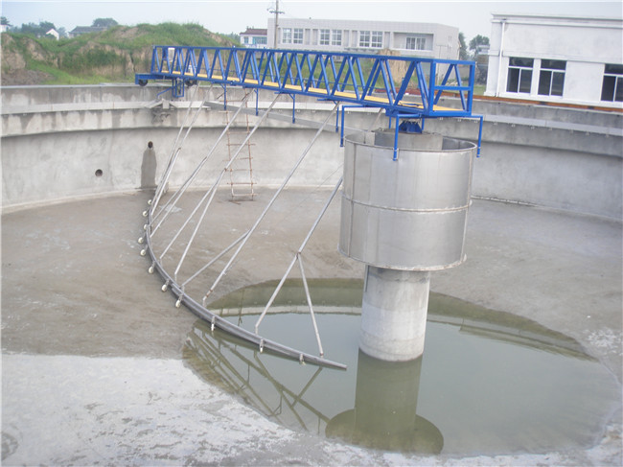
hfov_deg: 49.0
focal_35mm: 38
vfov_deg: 37.7
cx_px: 312
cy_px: 234
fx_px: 684
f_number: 3.5
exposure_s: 1/125
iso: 50
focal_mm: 6.7
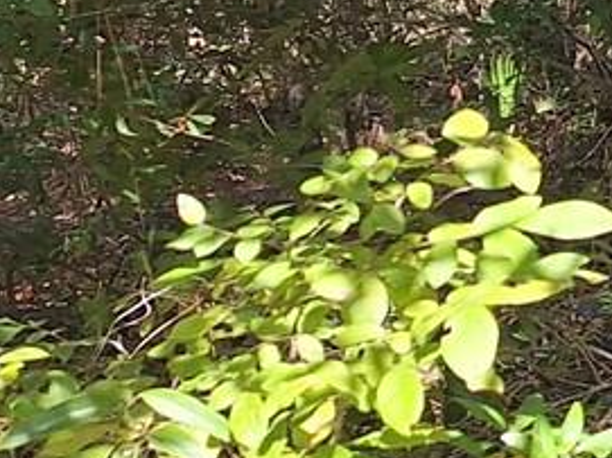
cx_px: 1551
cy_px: -90
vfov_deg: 10.7
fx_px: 2403
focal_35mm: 136
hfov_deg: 11.5
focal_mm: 5.54
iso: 40
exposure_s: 1/513
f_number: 1.8
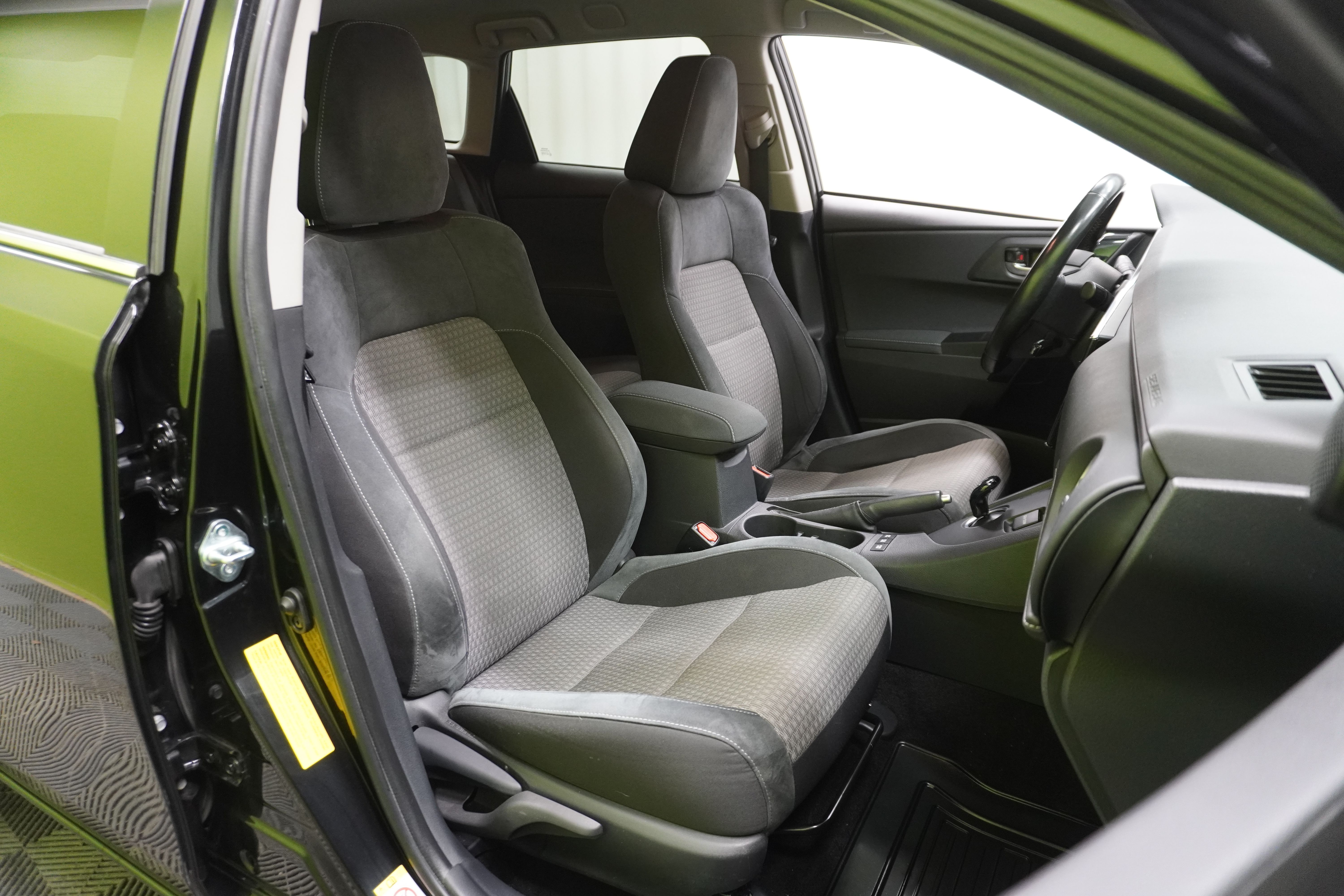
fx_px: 896
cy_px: 448
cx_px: 672
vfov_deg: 53.1
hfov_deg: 73.7
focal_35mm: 24
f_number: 3.5
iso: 1600
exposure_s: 1/30
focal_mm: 16
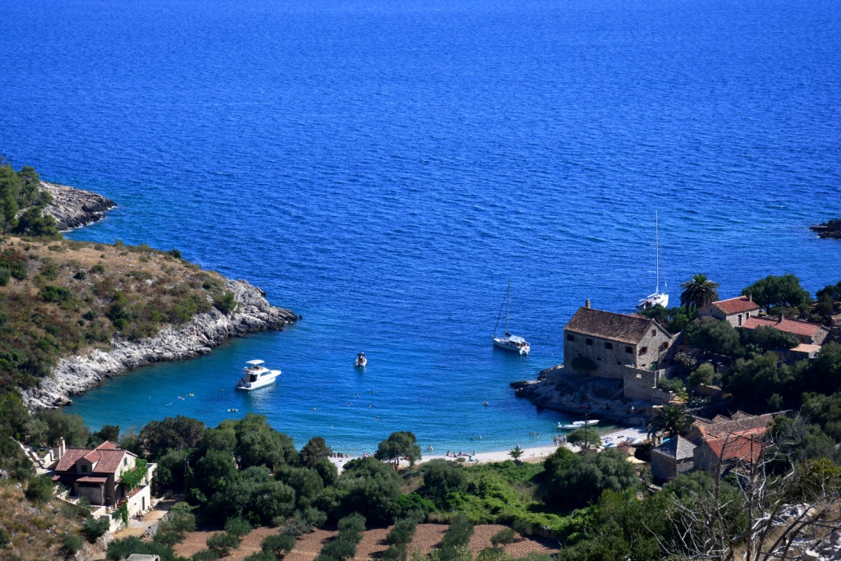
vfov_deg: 17.5
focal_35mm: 78
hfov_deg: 26.0
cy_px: 280
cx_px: 420
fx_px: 1822
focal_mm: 52
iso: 200
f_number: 6.3
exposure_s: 1/400
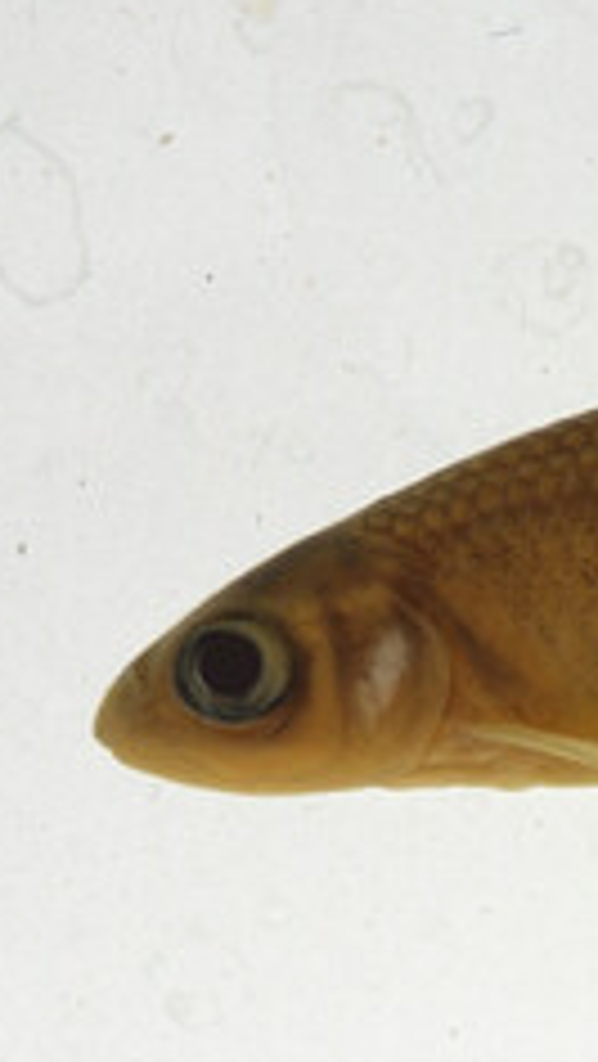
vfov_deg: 6.7
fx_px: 9008
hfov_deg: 3.6
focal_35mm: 320
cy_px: 1060
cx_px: 2450
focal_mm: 60
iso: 100
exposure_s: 1/200
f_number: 10
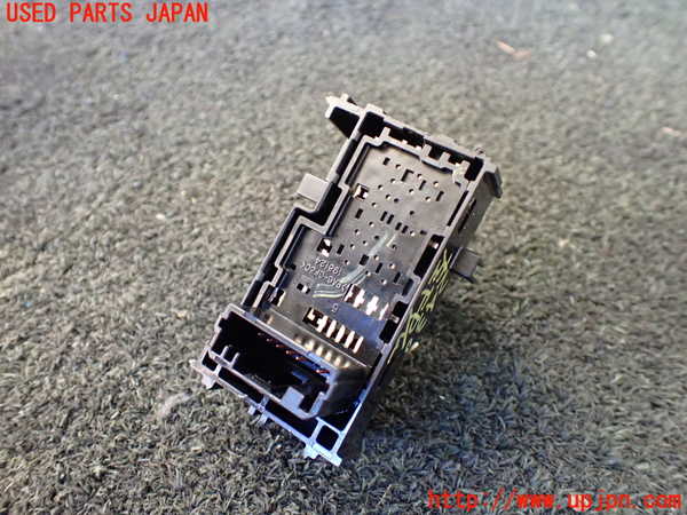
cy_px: 258
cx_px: 344
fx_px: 595
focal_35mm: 30
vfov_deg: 46.8
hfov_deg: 60.0
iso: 800
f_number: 2.3
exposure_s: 1/50
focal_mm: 5.4
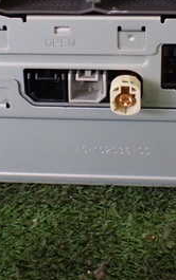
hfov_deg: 18.1
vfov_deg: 27.9
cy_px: 49
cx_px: 105
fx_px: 552
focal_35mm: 72
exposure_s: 1/125
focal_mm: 5.4
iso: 800
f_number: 2.3
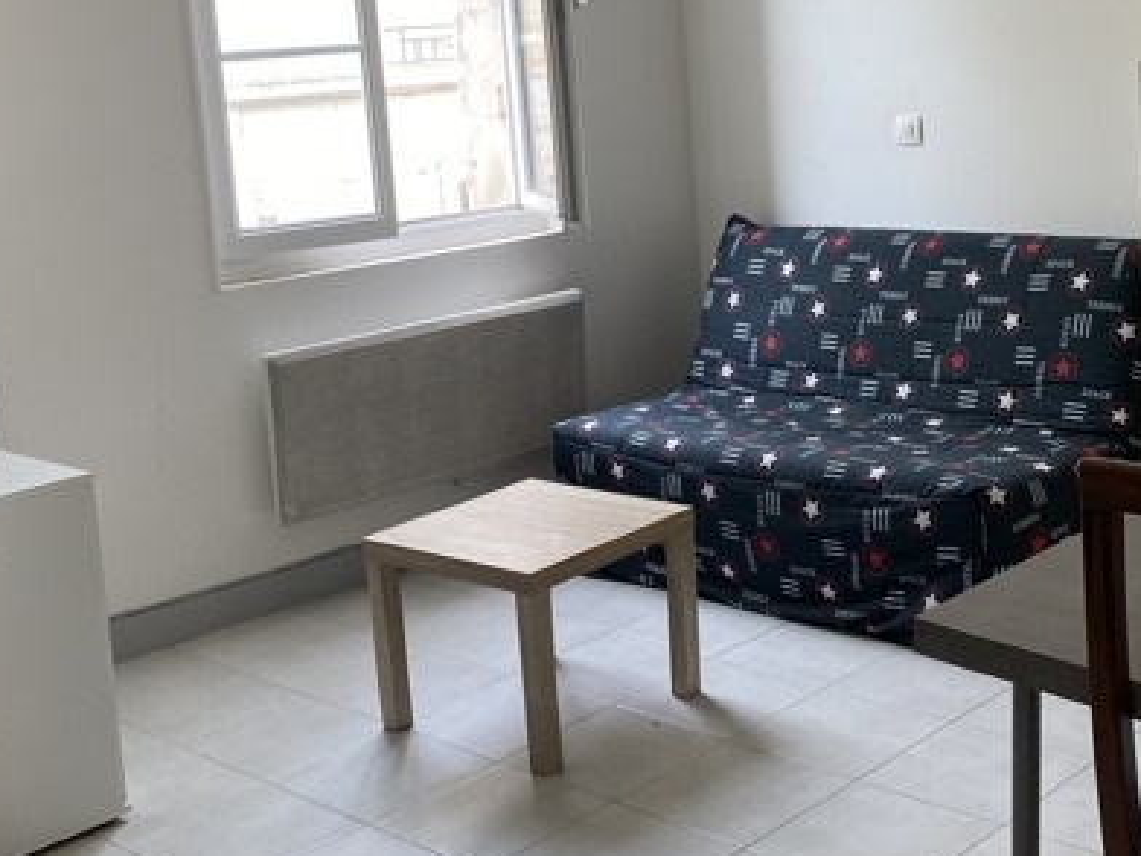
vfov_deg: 27.3
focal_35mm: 53
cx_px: 710
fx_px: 1747
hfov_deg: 36.0
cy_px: 280
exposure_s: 1/121
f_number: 1.8
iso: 64
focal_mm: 4.25
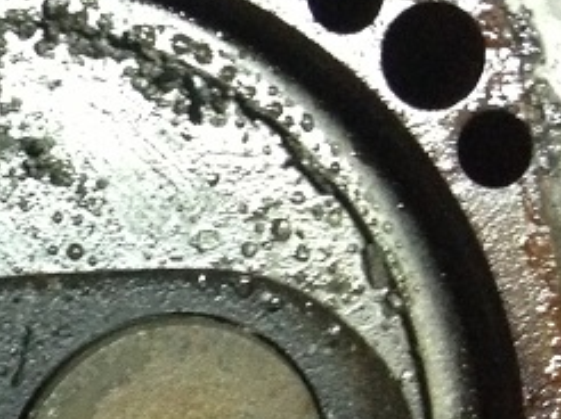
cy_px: 545
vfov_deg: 10.6
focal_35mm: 137
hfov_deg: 12.7
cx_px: -543
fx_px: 2218
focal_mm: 4.13
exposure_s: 1/20
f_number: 2.4
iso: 400
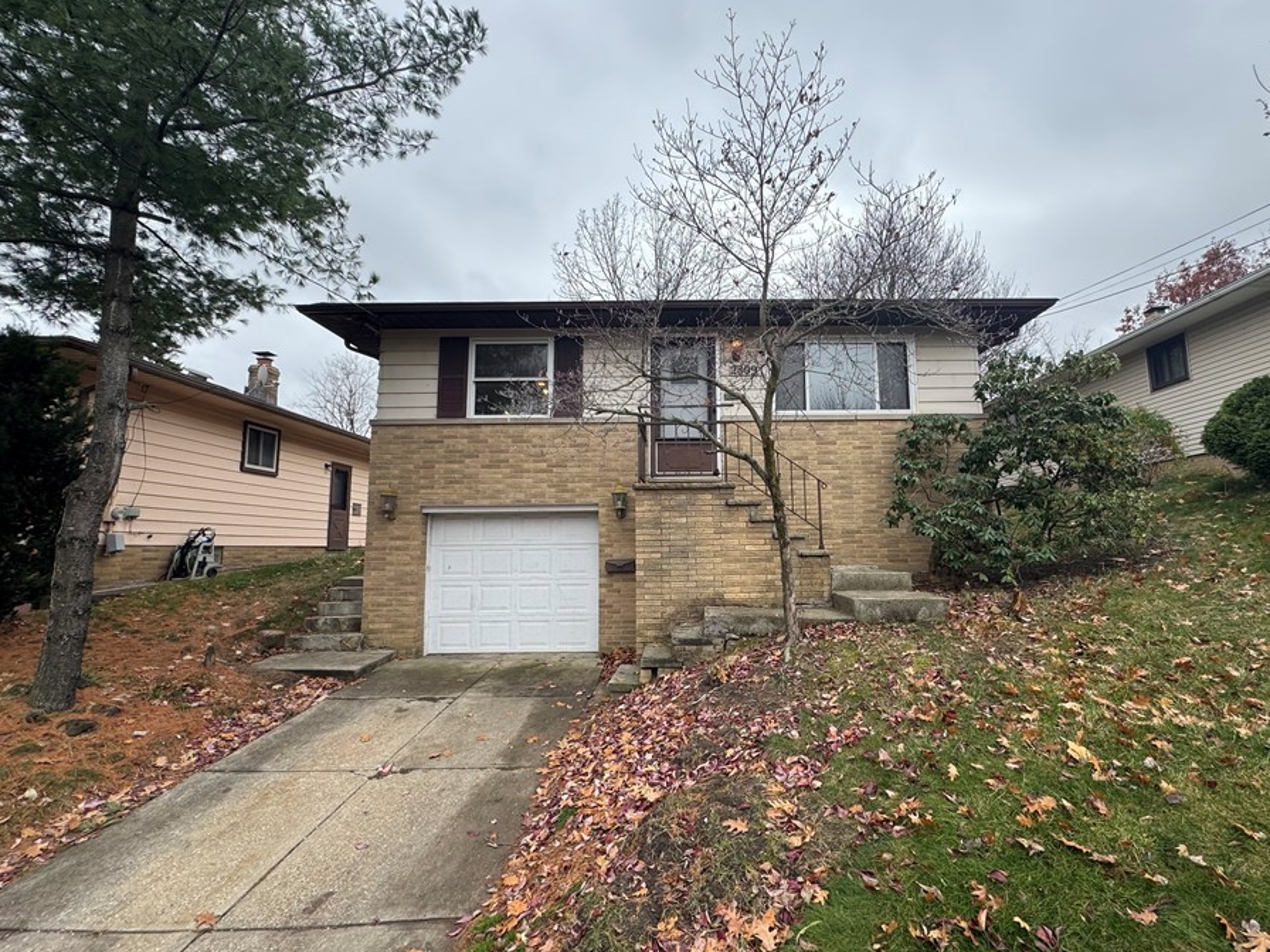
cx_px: 695
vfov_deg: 78.1
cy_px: 480
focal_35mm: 16
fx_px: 587
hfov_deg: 94.2
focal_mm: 2.22
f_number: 2.2
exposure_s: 1/313
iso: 40
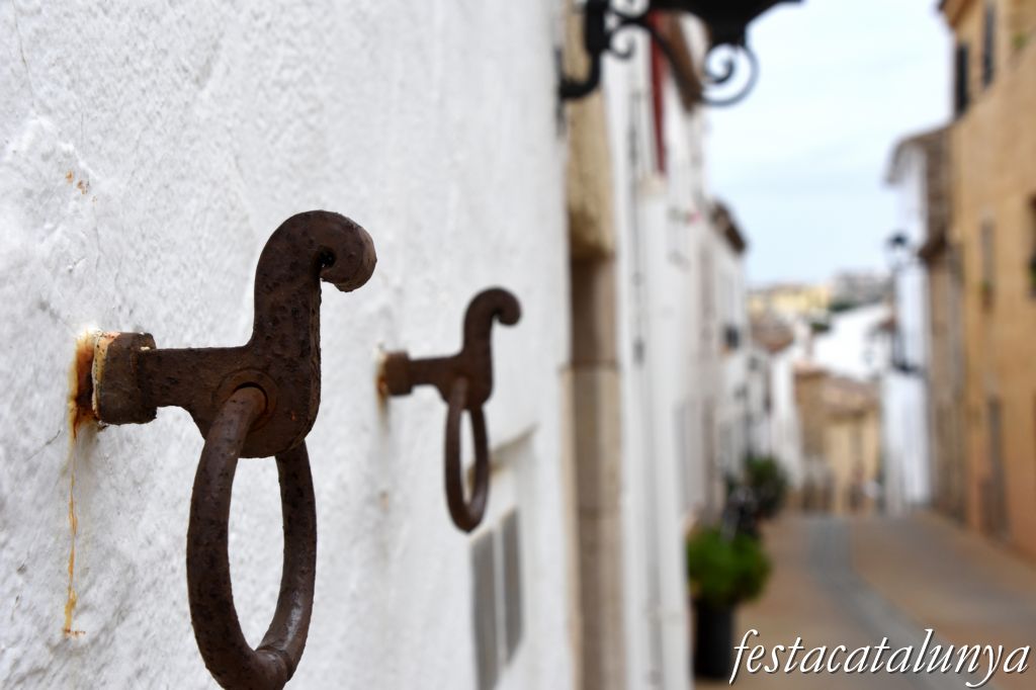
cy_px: 345
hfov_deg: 35.1
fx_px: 1640
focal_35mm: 57
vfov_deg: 23.8
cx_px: 518
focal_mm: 38
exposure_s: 1/400
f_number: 10
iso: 400
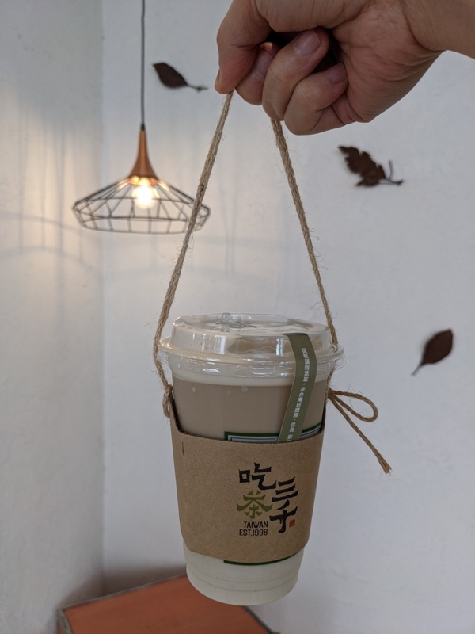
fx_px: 494
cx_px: 238
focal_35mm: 27
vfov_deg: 65.3
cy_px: 317
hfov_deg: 51.4
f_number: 1.73
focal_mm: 4.38
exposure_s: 1/120
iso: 81
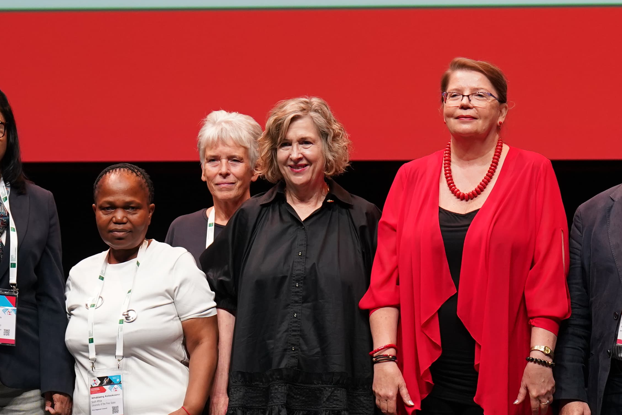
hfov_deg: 8.2
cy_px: 470
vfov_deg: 5.5
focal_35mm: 251
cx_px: 418
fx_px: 4336
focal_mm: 94
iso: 1000
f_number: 3.5
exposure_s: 1/250
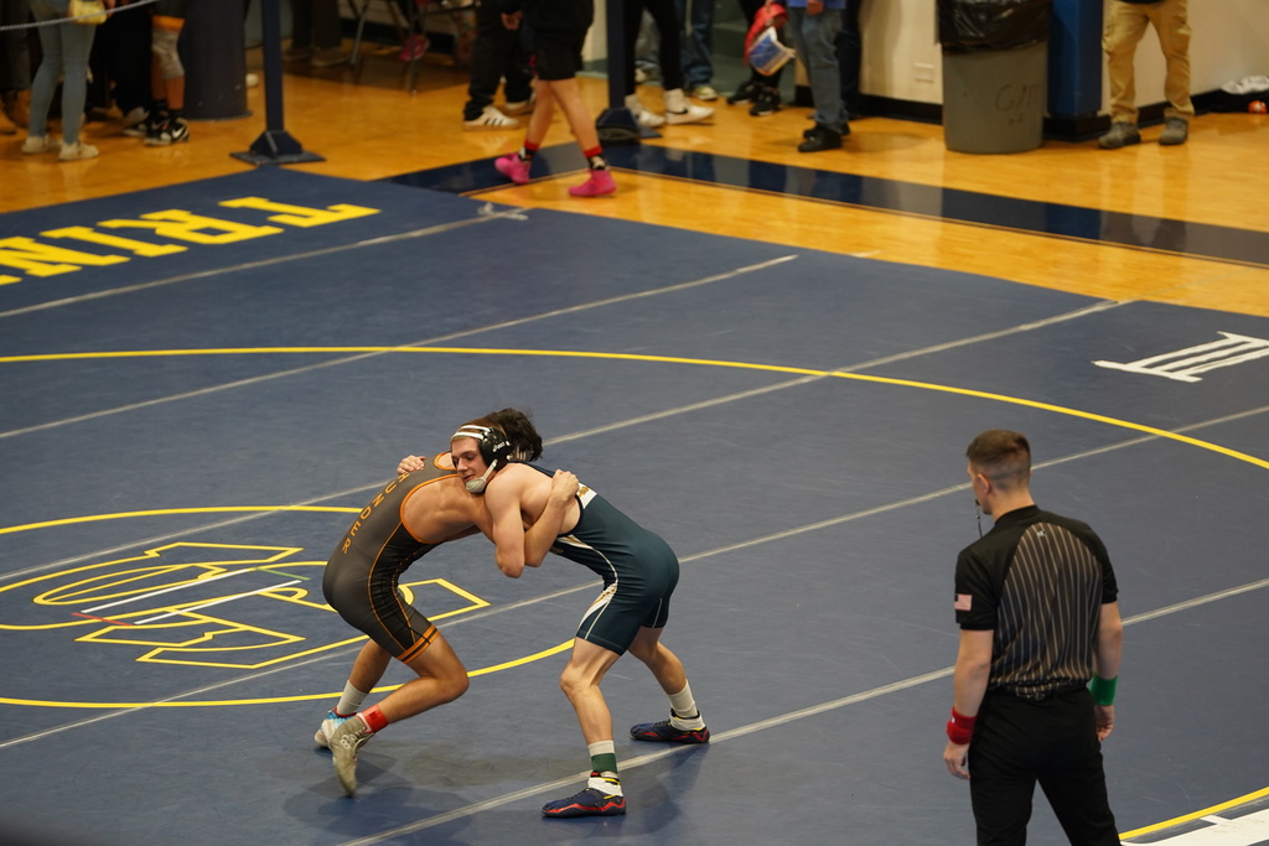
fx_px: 7051
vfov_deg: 6.9
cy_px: 423
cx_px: 634
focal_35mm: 200
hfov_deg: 10.3
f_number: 3.2
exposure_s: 1/250
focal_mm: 200
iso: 1600
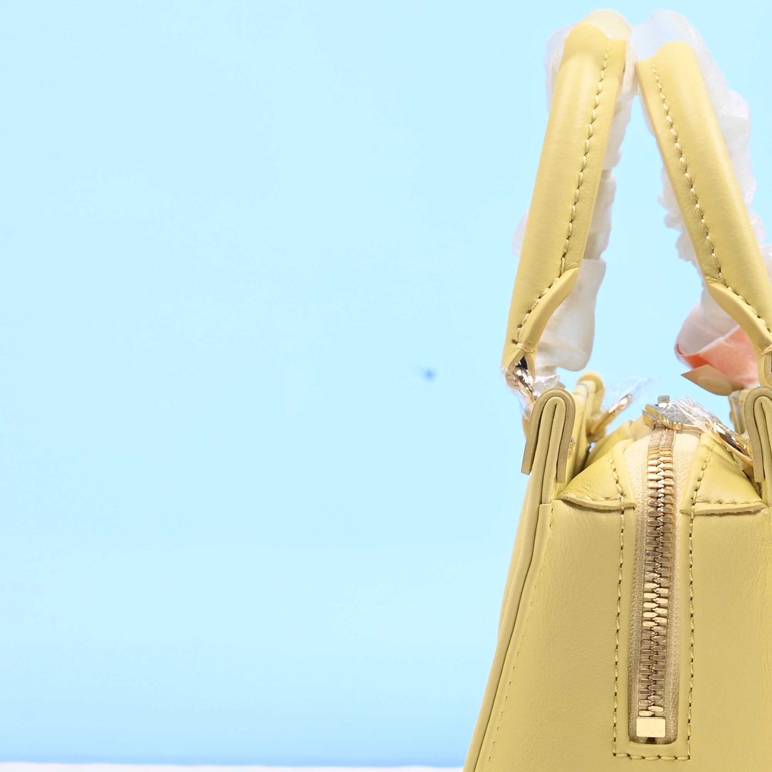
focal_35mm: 102
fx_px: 2574
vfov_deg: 17.0
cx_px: 567
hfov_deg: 17.0
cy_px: 516
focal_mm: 40
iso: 100
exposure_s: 1/2
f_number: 16
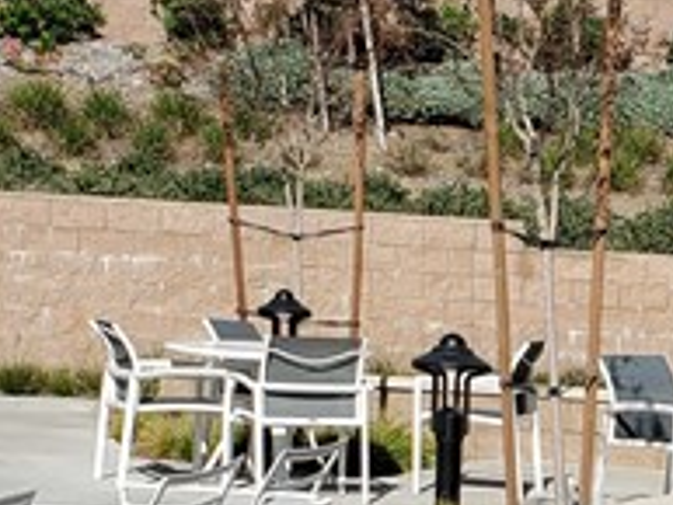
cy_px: 686
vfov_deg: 10.5
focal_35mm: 138
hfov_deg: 13.7
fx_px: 2685
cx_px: 889
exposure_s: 1/2333
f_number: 2.4
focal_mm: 4.3
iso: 50
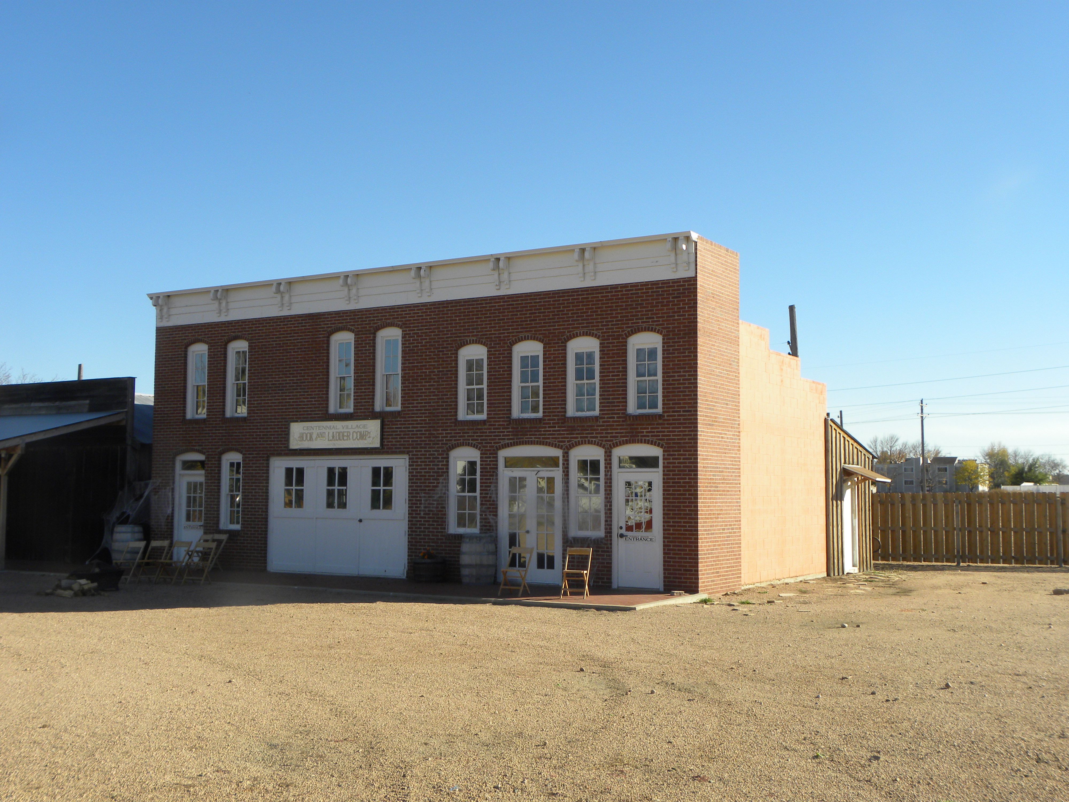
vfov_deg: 35.1
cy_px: 401
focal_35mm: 41
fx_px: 1266
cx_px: 534
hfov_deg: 45.8
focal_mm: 7.3
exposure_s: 1/208
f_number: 5.6
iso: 64
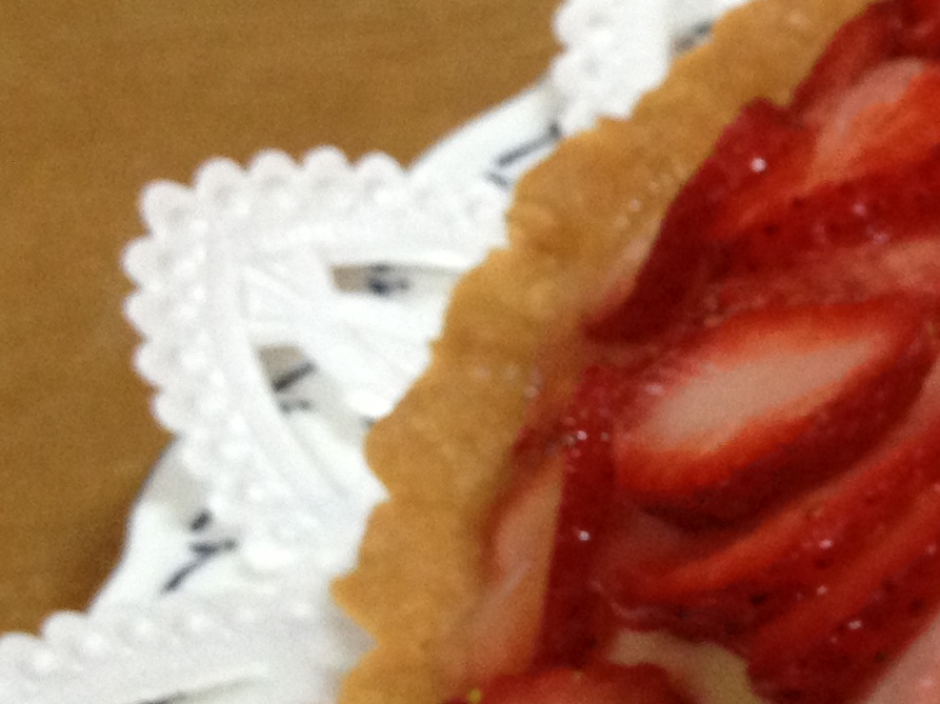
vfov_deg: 11.5
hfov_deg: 14.4
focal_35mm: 128
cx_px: 1426
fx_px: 3474
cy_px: 546
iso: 160
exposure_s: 1/20
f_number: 2.4
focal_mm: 4.28
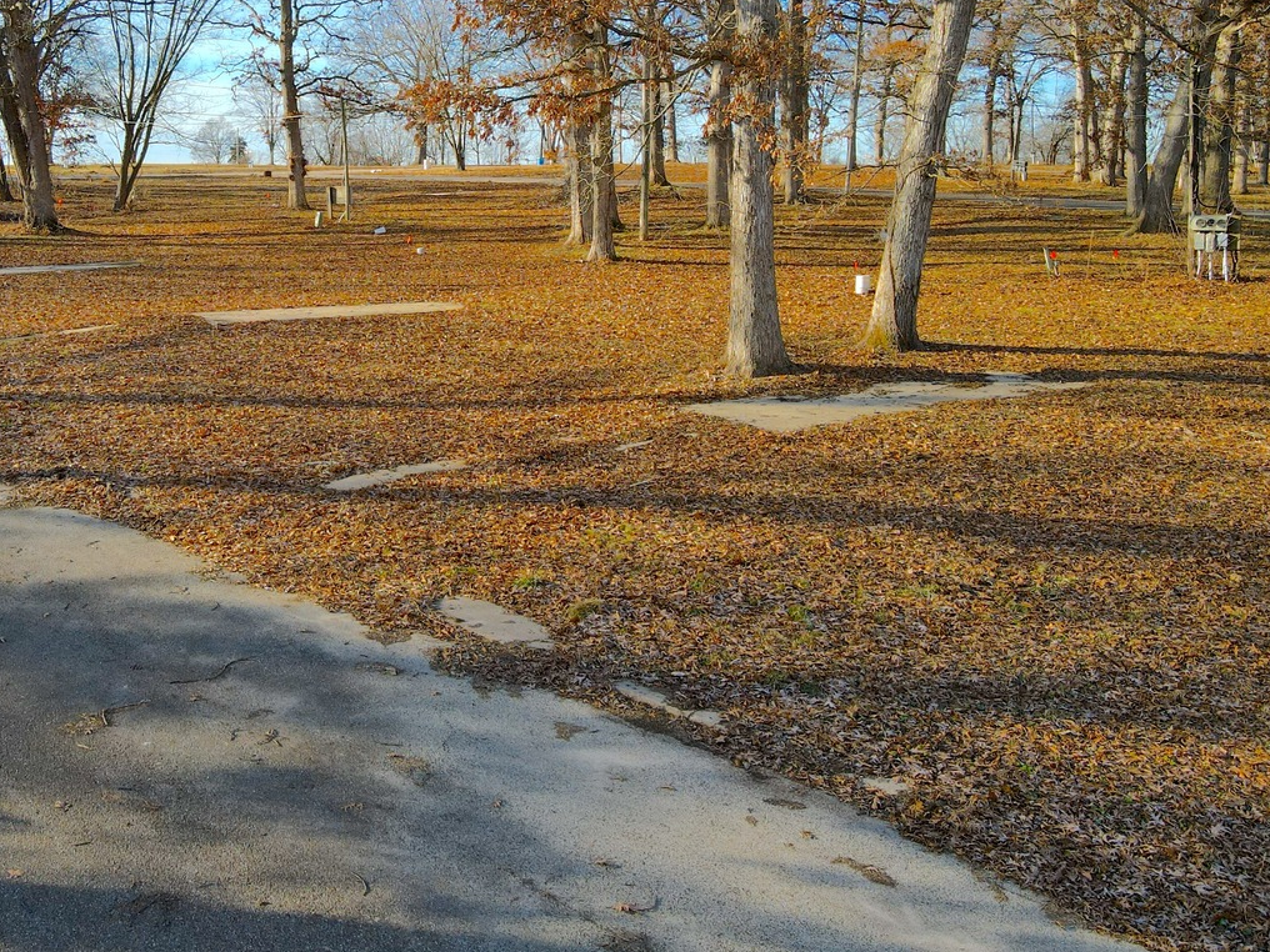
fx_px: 1247
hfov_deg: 53.2
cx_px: 450
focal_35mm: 34
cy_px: 282
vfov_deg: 41.0
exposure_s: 1/320
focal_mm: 4.5
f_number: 2.8
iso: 100
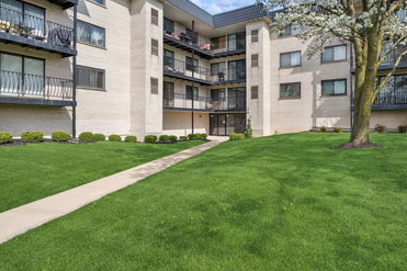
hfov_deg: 78.4
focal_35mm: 22
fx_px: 249
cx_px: 225
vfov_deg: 57.1
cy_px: 126
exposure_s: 1/90
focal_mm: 17
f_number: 9.5
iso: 200
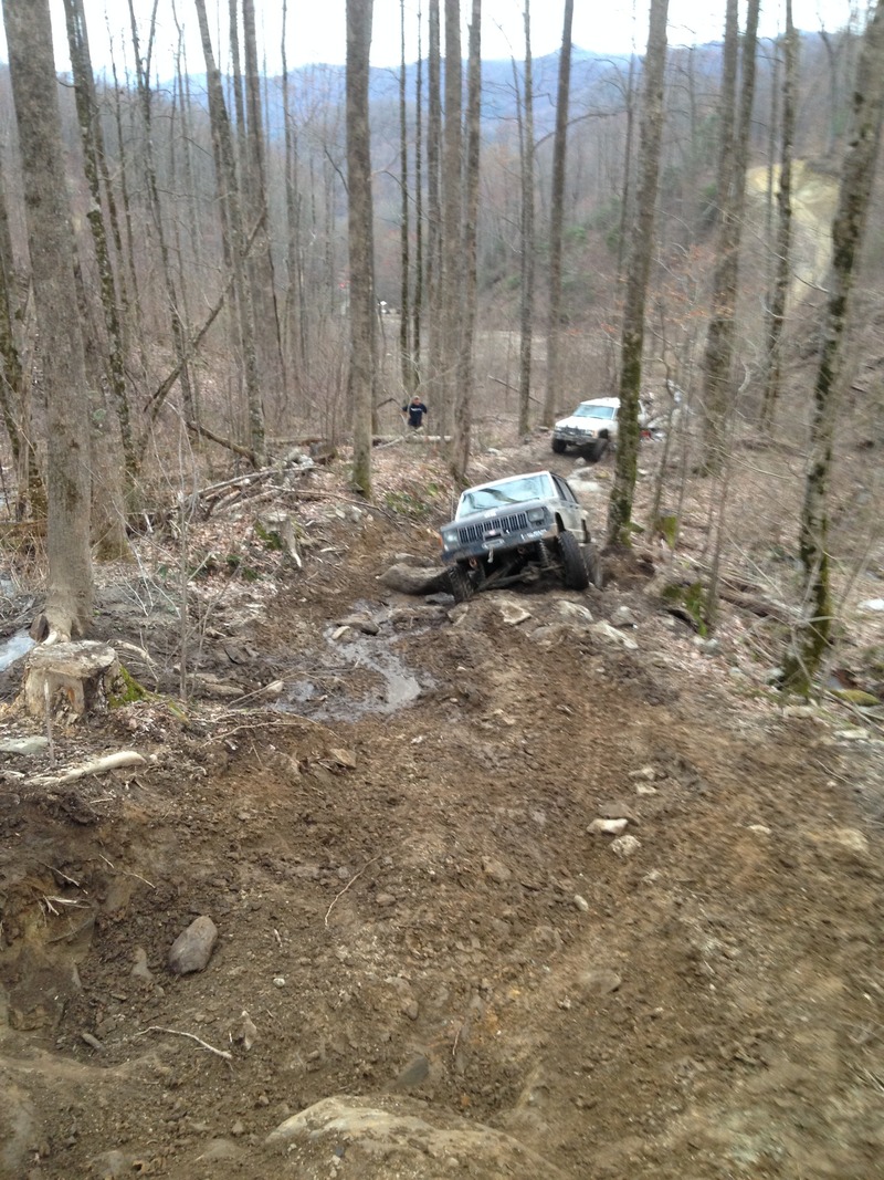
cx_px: 442
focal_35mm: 33
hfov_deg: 42.9
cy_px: 590
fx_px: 1124
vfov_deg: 55.4
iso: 80
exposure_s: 1/20
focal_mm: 4.12
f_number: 2.4
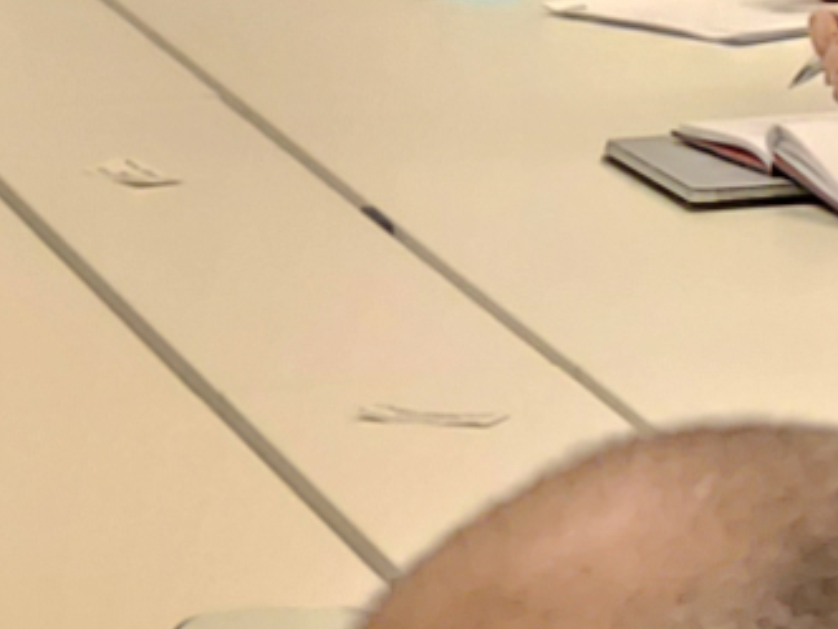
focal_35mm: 247
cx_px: 1959
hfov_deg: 7.5
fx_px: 5979
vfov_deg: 6.0
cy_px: -20
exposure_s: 1/50
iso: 429
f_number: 2
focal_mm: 8.16
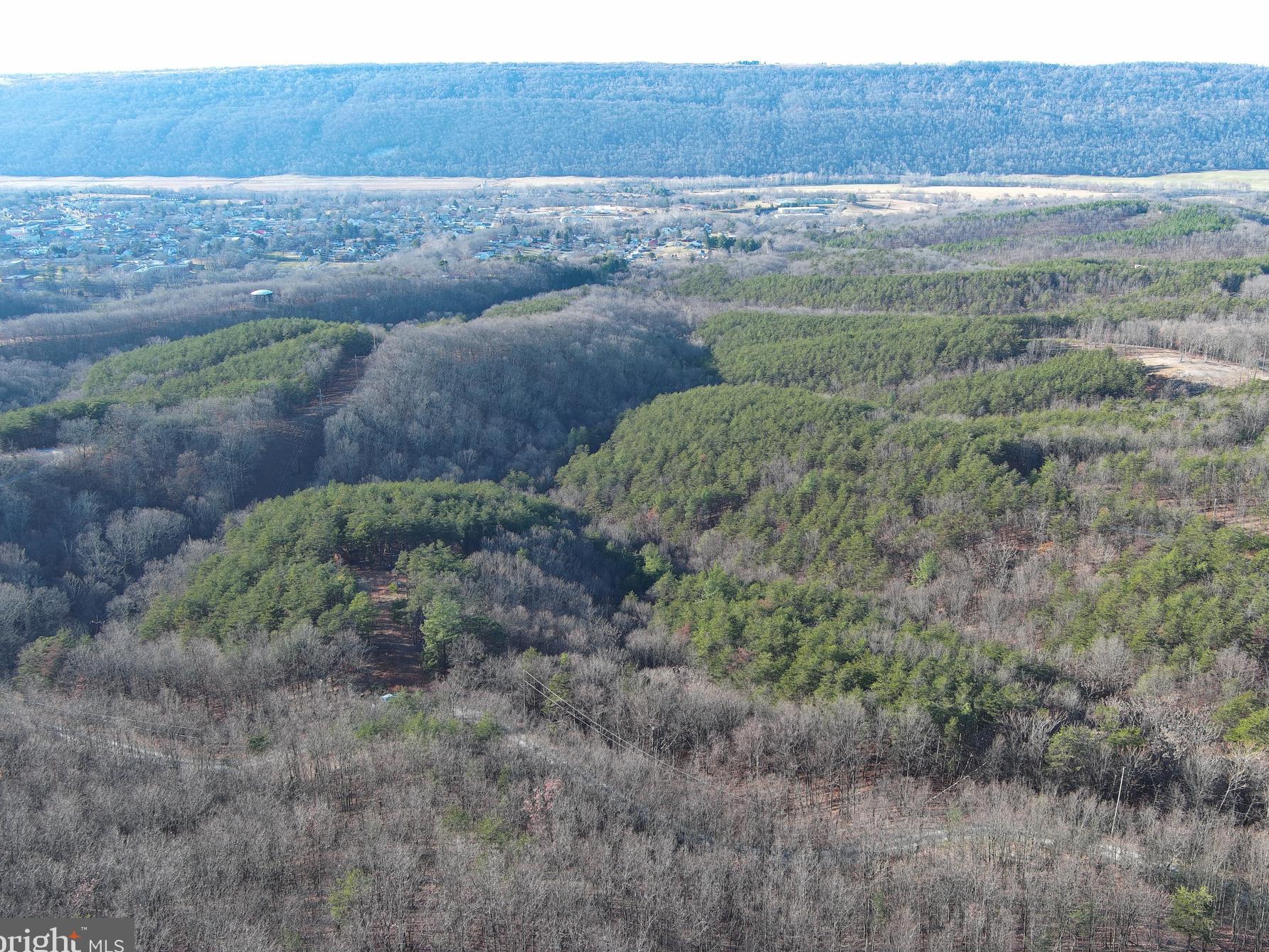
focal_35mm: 32
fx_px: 1173
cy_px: 484
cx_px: 705
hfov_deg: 56.7
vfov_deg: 44.2
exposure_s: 1/228
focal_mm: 10.57
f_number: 2.8
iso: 100
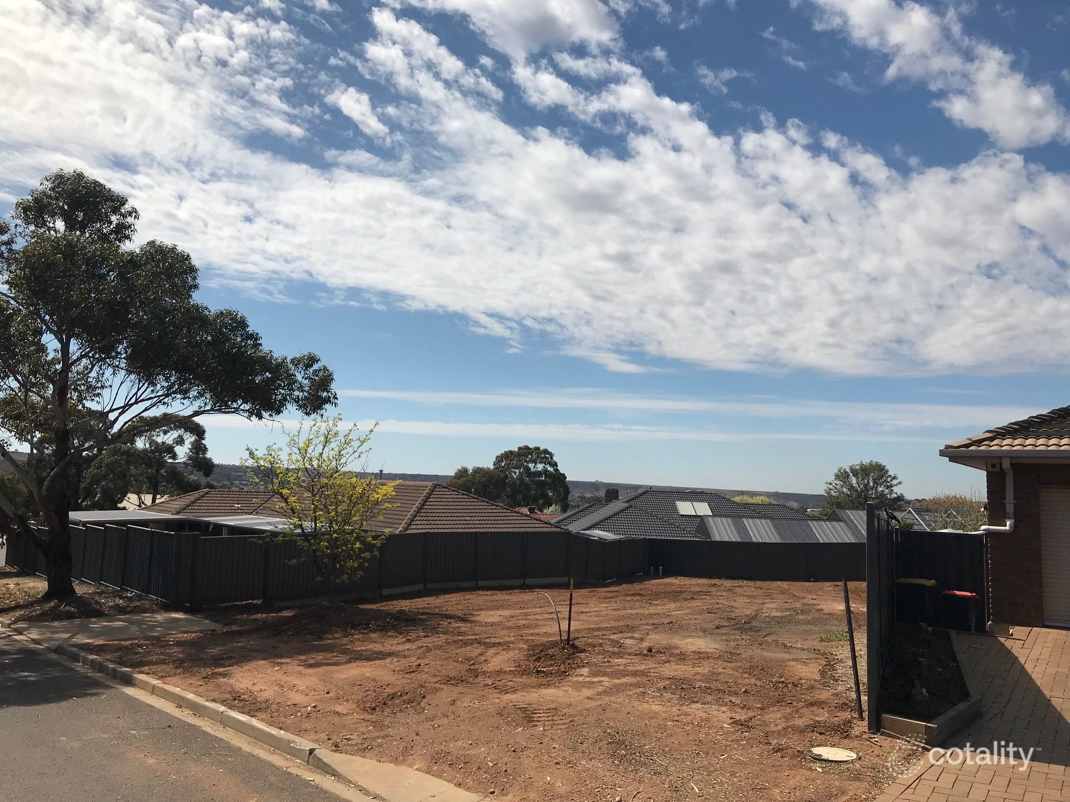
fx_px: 865
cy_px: 401
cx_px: 535
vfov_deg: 49.7
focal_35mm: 28
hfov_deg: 63.4
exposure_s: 1/6410
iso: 20
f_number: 1.8
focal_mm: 3.99
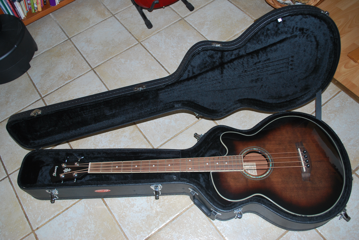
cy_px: 120
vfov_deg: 40.1
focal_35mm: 33
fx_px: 329
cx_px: 180
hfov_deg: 57.2
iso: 200
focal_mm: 22
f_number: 4
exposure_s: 1/60
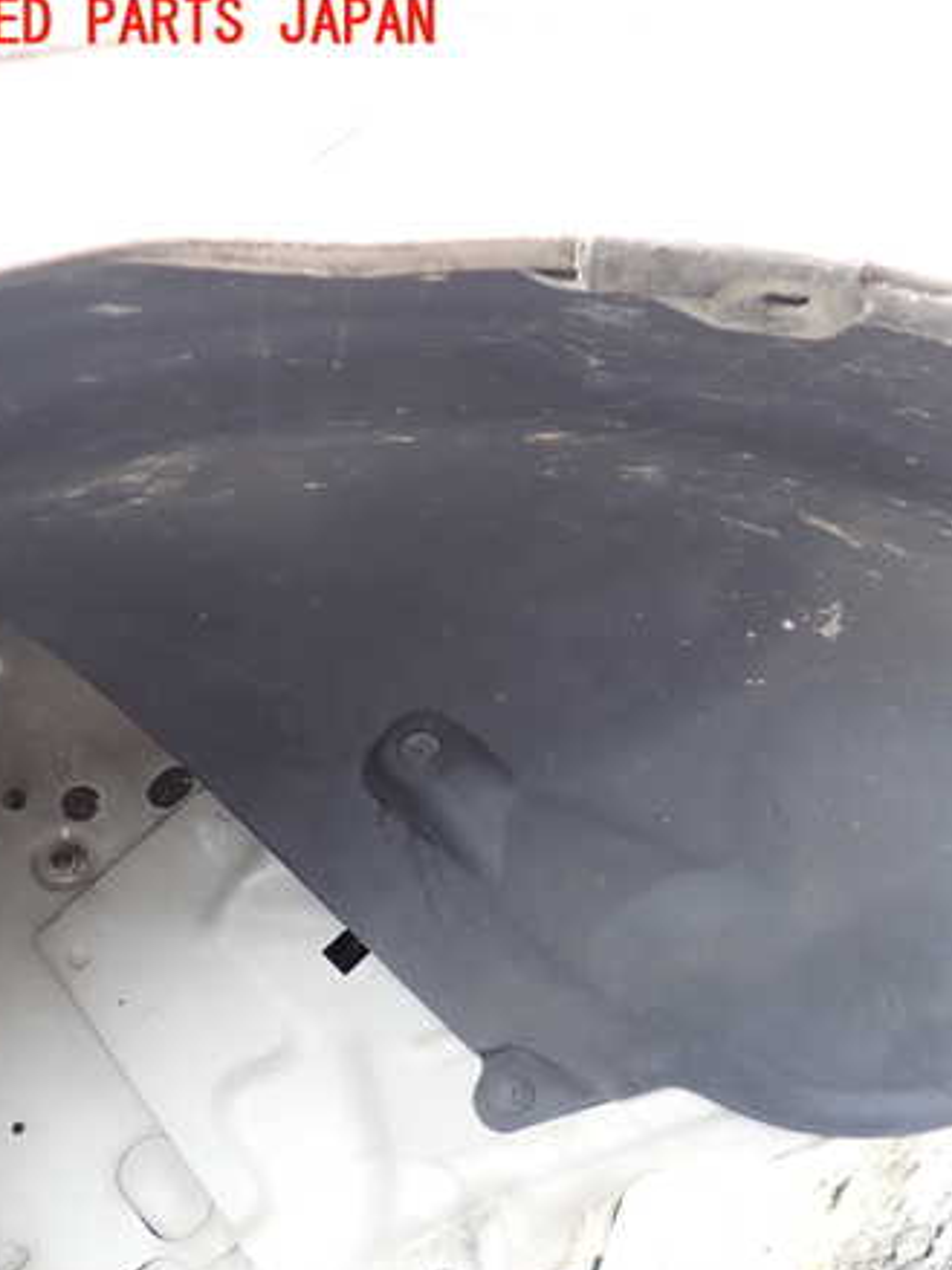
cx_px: 778
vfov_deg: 45.8
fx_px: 1504
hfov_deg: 33.9
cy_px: 639
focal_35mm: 41
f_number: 2.3
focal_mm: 5.4
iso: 100
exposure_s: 1/60
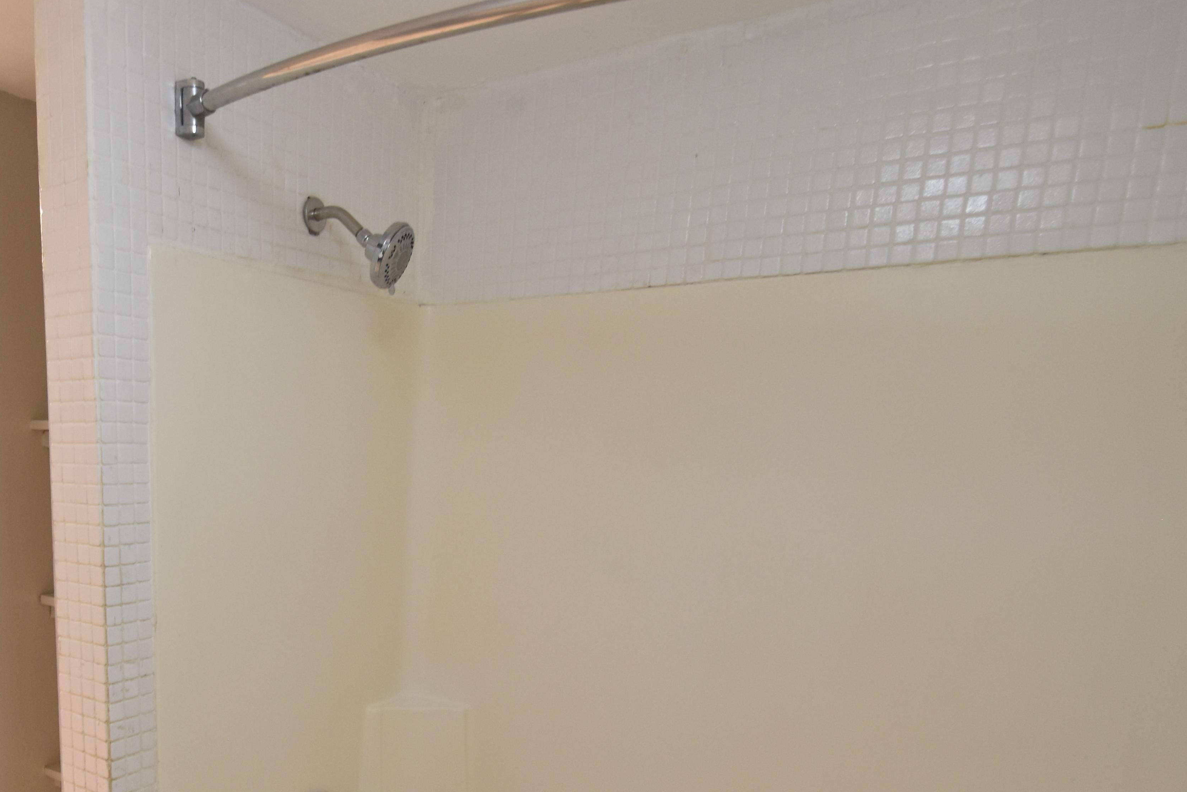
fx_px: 890
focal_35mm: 27
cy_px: 612
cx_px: 335
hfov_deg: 64.4
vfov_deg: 45.9
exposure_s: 1/30
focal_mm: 10
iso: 800
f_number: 3.5
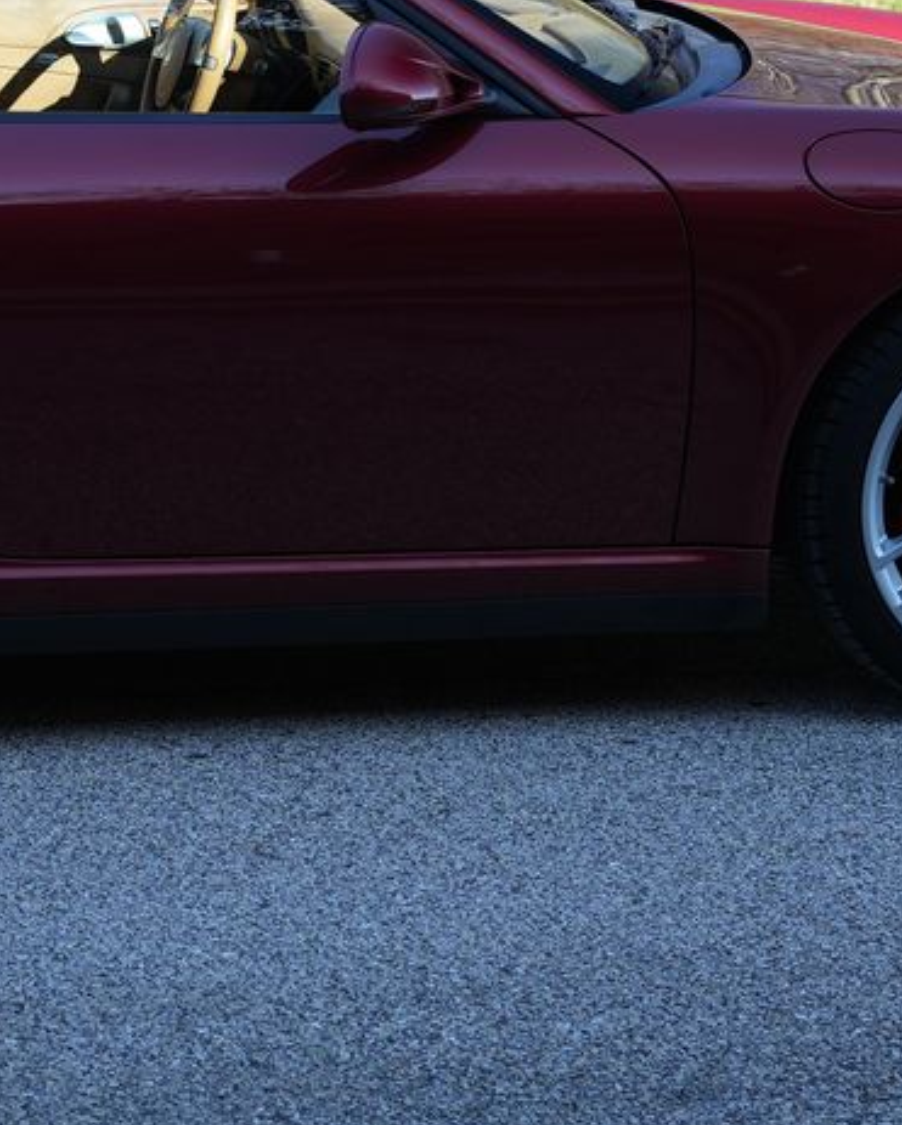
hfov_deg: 9.5
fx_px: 5401
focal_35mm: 162
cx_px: -22
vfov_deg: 11.8
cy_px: 128
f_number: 4
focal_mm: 50
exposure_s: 1/160
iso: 200
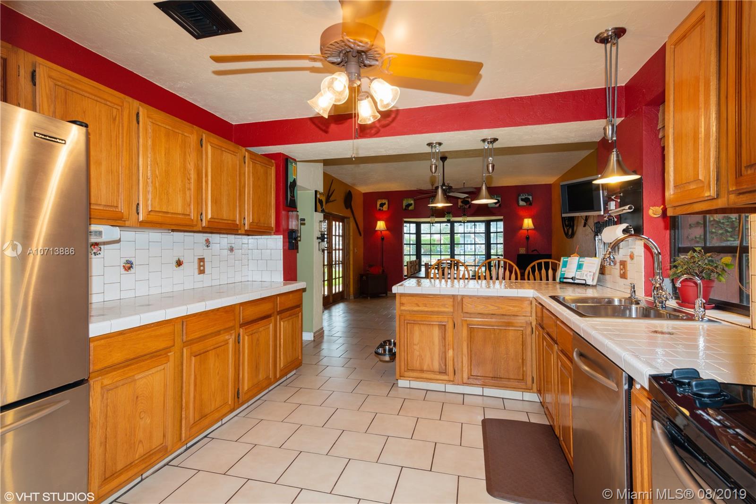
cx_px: 378
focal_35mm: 17
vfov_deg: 70.4
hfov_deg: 93.3
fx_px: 357
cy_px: 252
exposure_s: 1/6
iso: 200
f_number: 8
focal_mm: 17
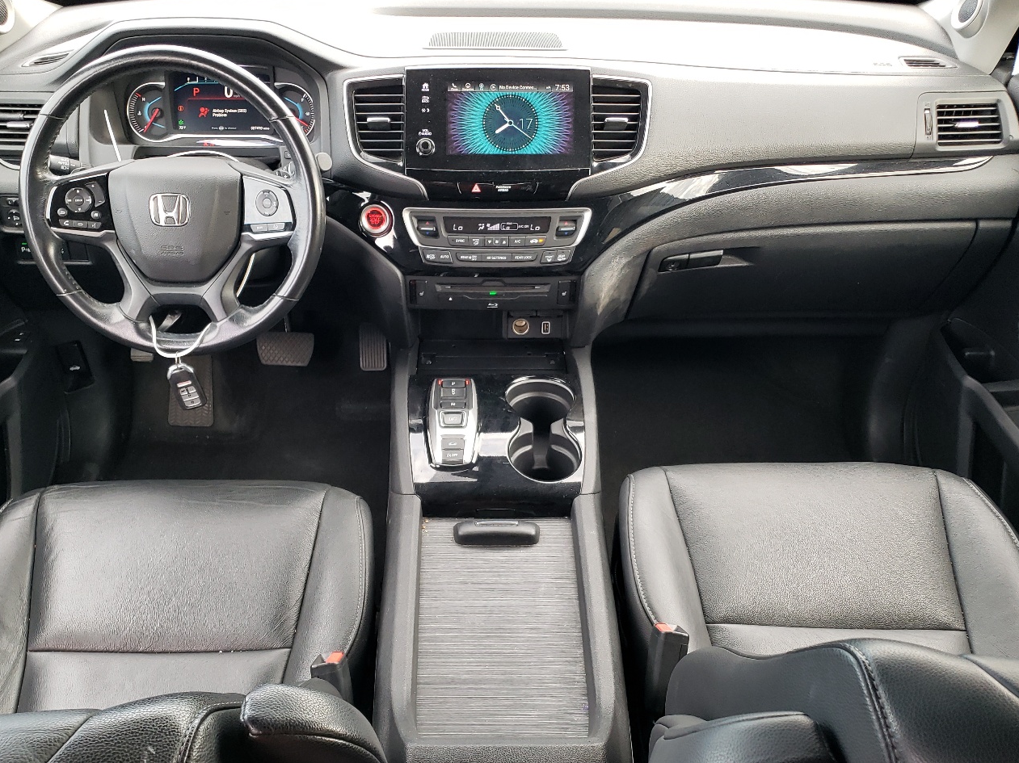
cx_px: 477
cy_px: 426
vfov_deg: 42.9
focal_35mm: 33
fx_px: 971
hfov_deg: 55.3
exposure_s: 1/60.2
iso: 70
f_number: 1.5
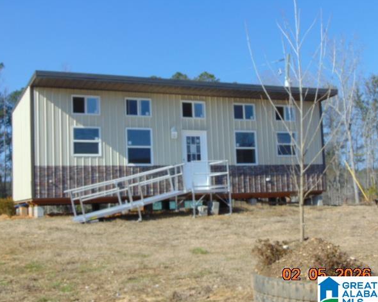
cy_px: 152
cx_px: 189
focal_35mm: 53
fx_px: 593
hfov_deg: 35.4
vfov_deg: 28.6
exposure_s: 1/200
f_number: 9
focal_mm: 9
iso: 80
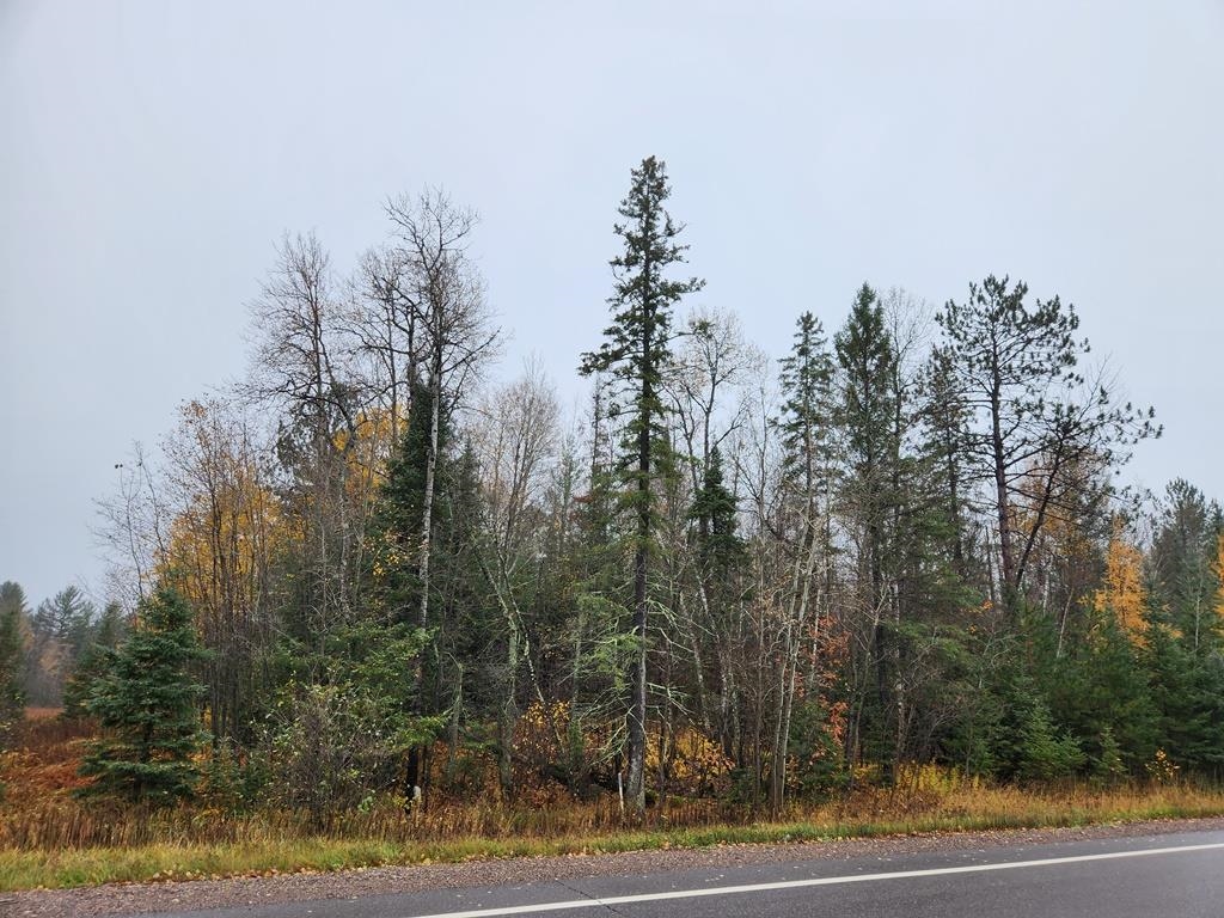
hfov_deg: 73.9
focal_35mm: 23
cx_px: 612
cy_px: 459
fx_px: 813
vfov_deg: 58.9
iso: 20
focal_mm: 5.4
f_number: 1.8
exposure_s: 1/467
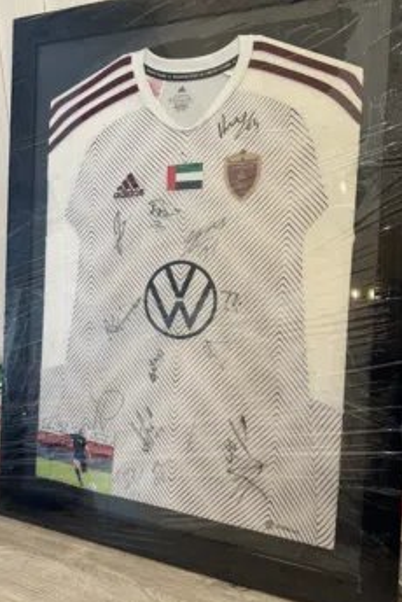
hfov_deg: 45.0
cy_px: 292
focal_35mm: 29
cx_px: 192
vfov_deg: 63.6
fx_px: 485
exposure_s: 1/50
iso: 200
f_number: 1.78
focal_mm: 6.86
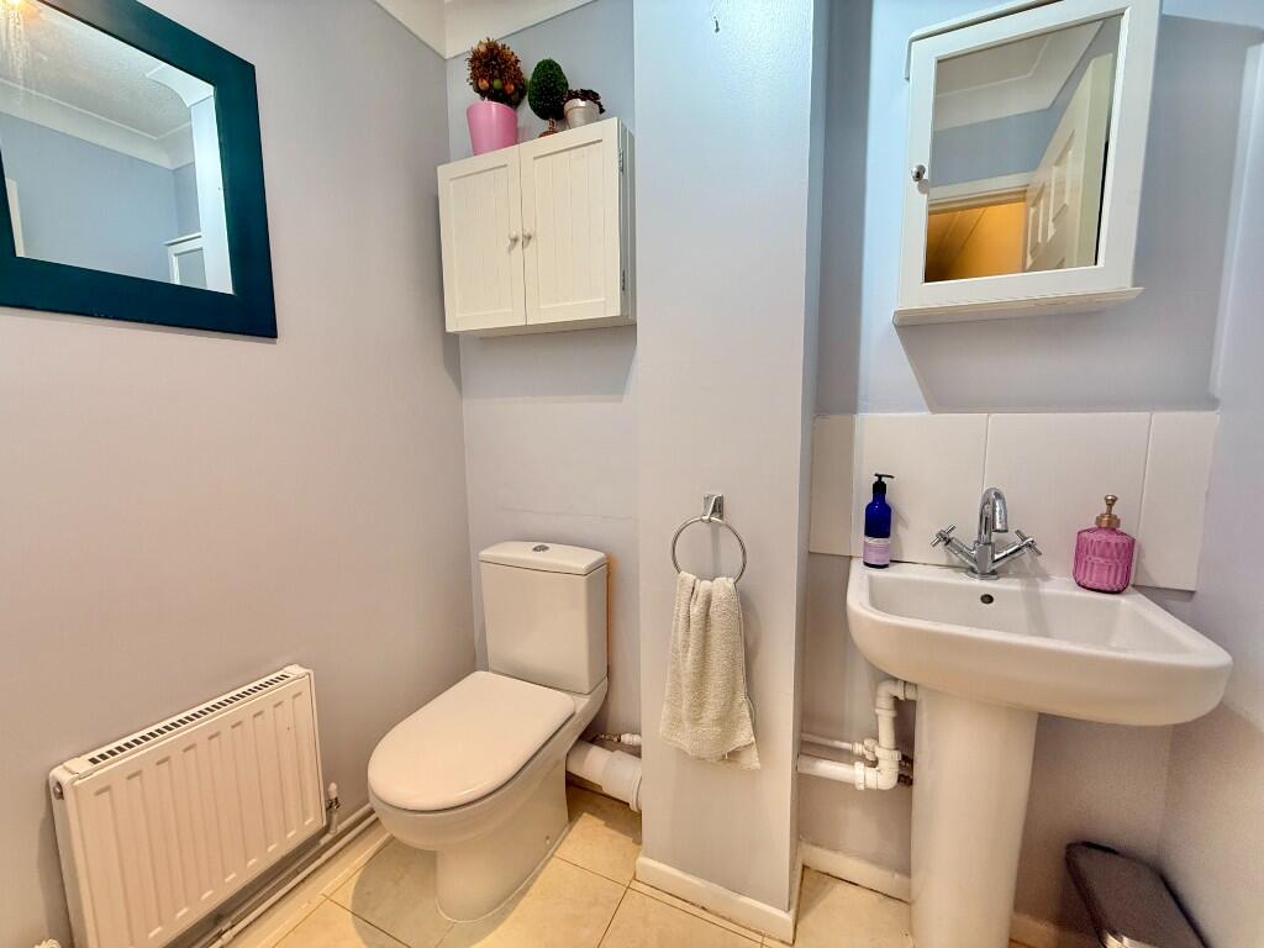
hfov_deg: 102.1
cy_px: 474
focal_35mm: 14
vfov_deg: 85.7
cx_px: 632
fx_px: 511
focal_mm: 2.22
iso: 320
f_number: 2.2
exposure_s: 1/100
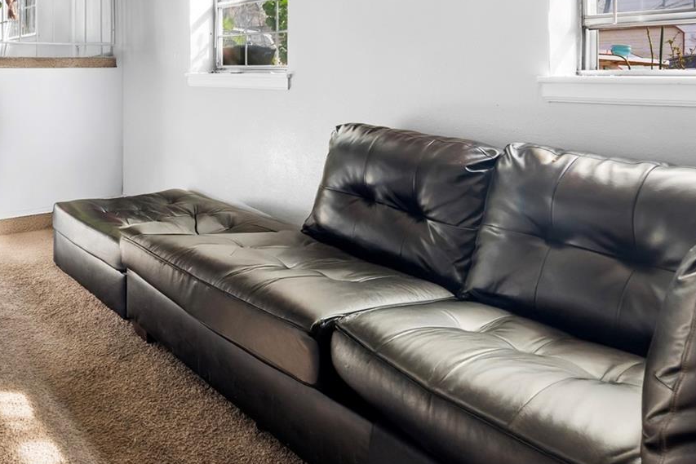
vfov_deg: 40.5
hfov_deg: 55.8
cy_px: 85
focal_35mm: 31
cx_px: 134
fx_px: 598
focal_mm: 16.5
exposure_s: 1/10
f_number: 8
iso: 320
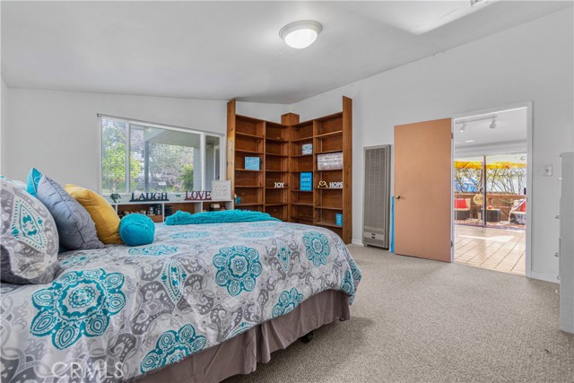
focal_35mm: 15
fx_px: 239
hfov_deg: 100.4
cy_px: 192
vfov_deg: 77.4
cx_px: 287
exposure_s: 1/2.5
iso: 400
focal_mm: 10
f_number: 8
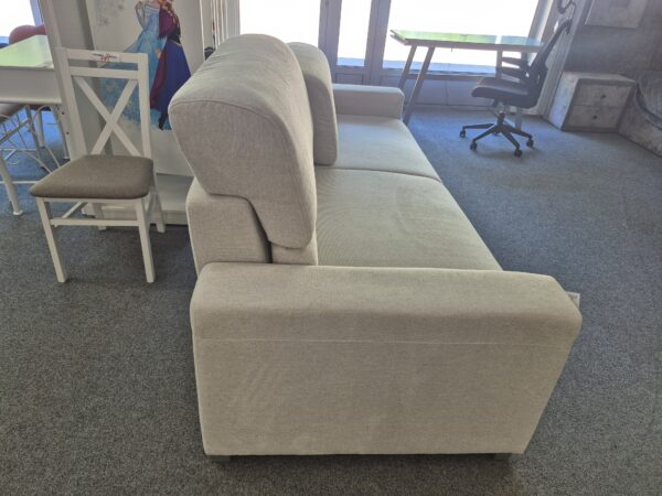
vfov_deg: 58.9
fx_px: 440
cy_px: 248
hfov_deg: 73.9
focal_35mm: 23
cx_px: 331
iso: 125
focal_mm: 5.4
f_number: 1.8
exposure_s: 1/100
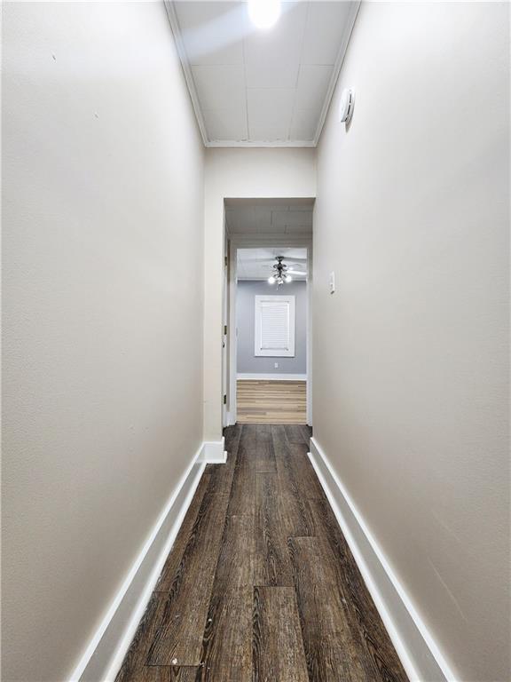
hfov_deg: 89.9
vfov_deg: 106.2
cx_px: 256
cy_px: 341
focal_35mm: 13
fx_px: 256
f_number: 2.2
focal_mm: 2.2
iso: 125
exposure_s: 1/60.2
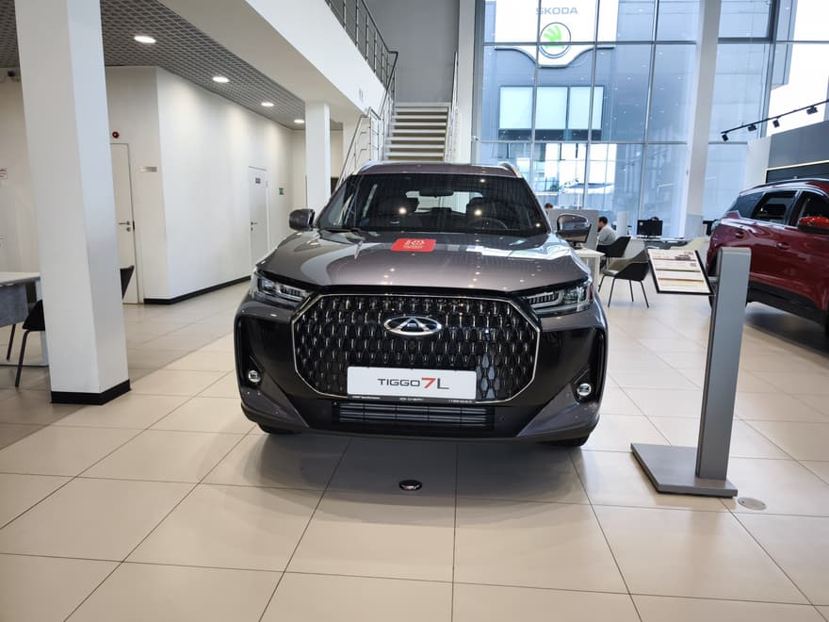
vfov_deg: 58.9
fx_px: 551
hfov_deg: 73.9
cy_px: 311
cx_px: 414
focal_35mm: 23
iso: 50
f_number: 1.6
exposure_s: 1/100
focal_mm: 6.57
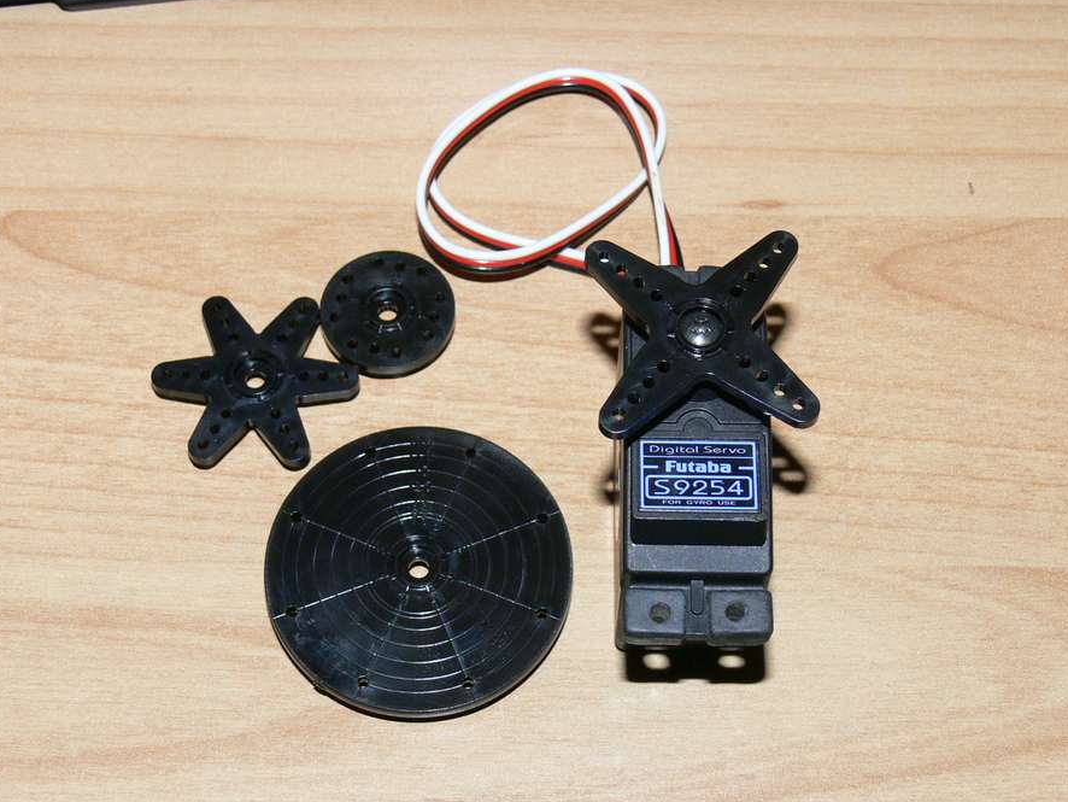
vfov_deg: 22.3
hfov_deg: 29.4
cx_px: 534
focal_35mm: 66
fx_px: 2037
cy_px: 400
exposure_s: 1/30
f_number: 4
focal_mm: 11
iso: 100
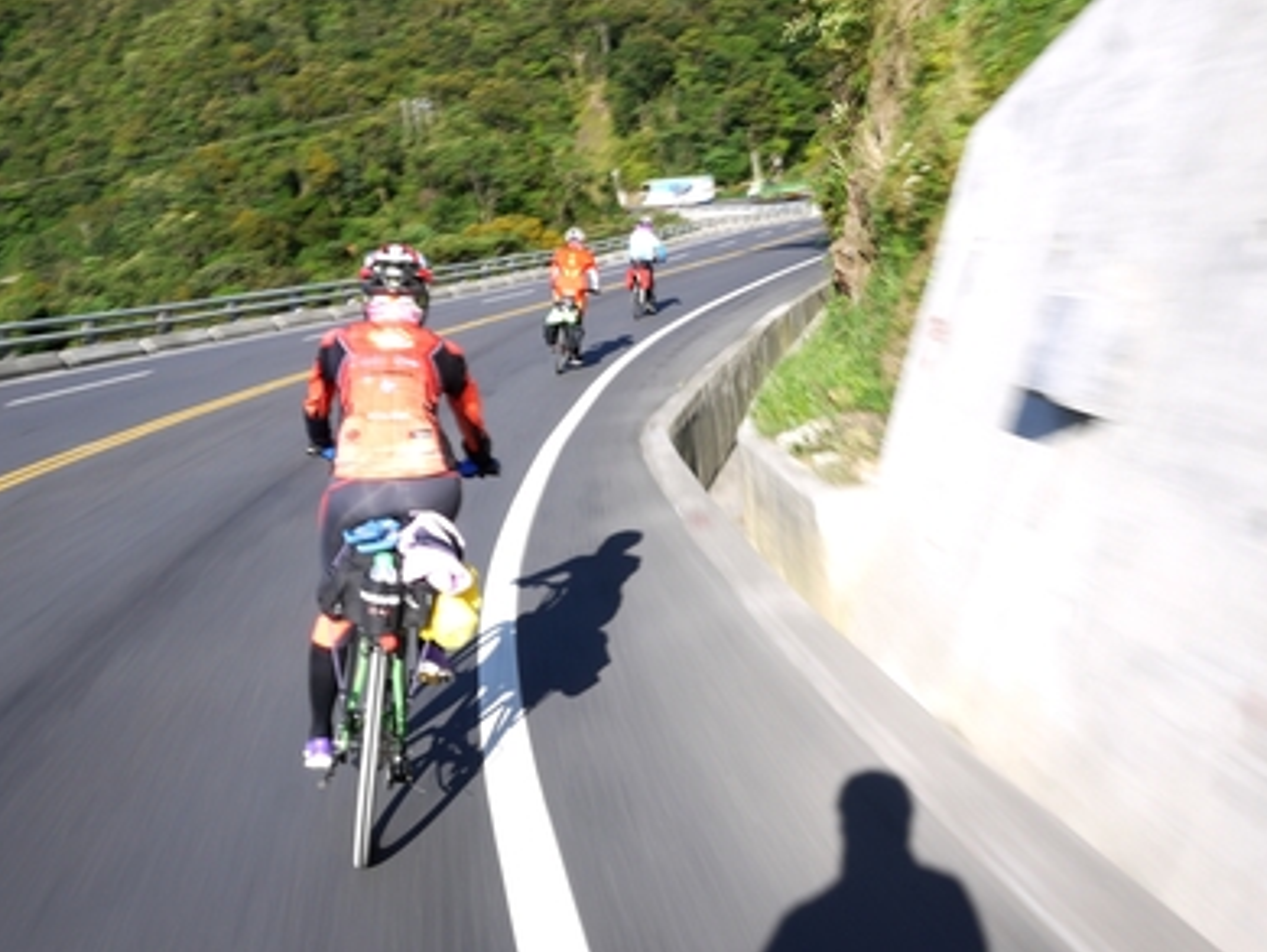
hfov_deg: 46.8
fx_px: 1465
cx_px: 627
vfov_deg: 36.0
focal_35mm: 40
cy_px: 471
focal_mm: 14
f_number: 18
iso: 100
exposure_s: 1/25
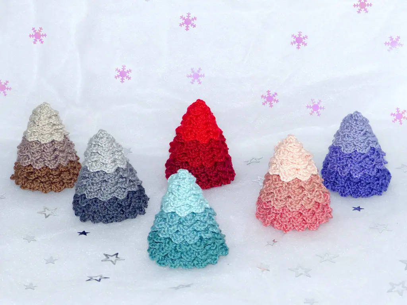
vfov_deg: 18.9
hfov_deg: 25.0
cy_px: 152
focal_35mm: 78
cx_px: 204
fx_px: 917
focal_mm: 14
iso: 100
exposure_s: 1/60
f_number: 2.8
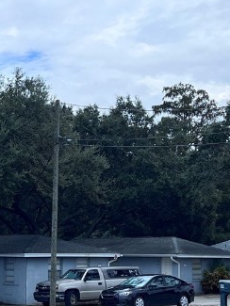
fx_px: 726
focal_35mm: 82
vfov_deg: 23.8
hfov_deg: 18.0
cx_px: 84
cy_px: 185
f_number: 1.5
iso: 50
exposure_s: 1/4831
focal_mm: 5.7
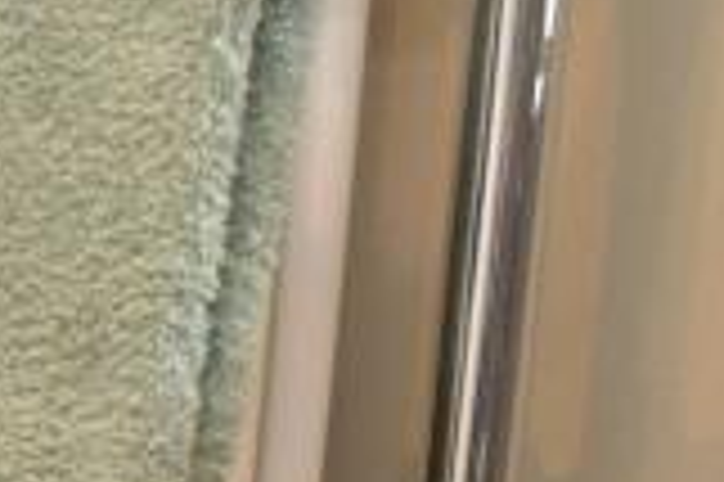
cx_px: -1542
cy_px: 421
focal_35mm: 105
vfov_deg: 12.9
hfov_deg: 10.9
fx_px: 2113
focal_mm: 11
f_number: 3.5
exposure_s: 1/60
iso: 1800
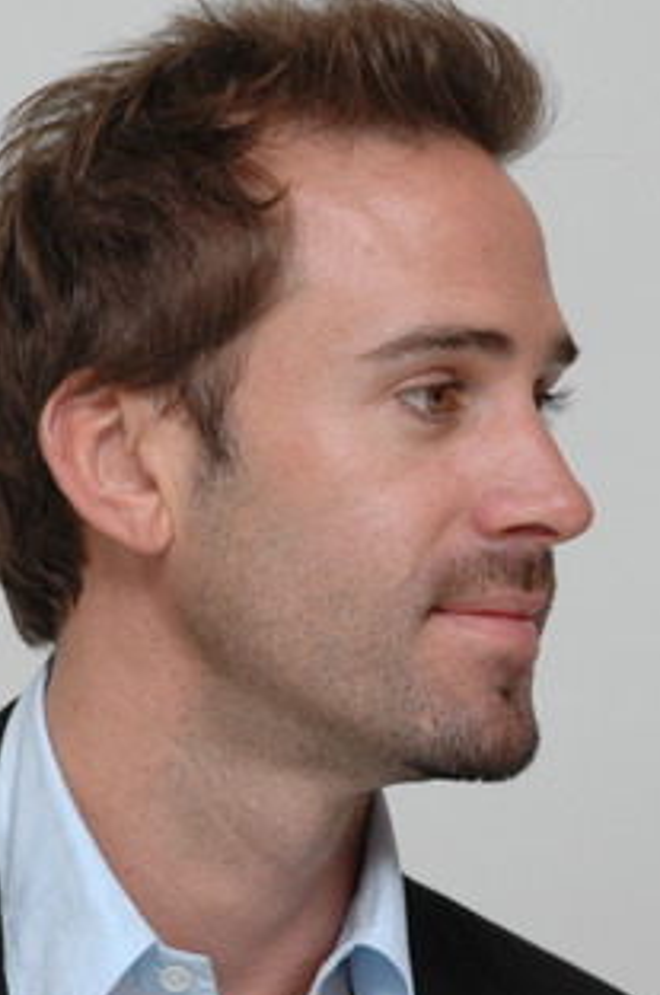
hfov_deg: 5.7
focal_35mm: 241
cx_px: 319
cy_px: 558
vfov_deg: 8.6
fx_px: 6639
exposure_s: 1/800
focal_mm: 125
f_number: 8
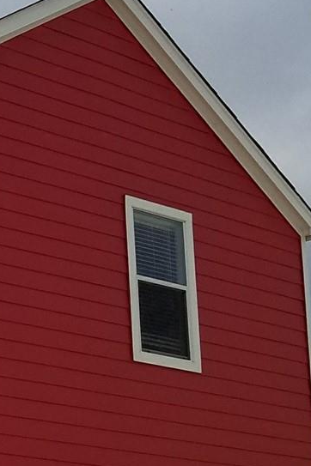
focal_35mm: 102
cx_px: -397
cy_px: 379
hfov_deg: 11.5
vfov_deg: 19.8
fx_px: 1322
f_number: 1.7
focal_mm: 4.2
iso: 40
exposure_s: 1/4112
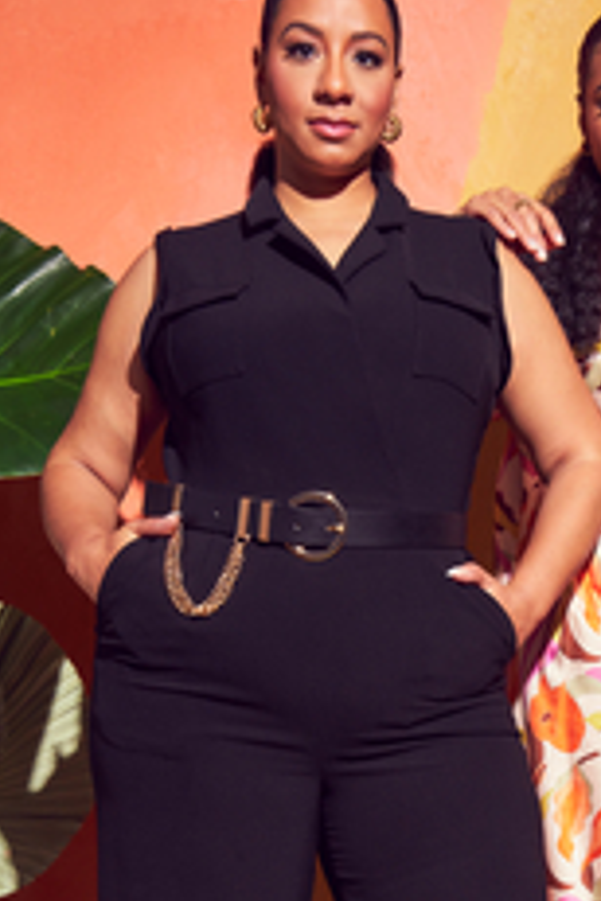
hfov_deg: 17.1
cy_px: 776
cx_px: 531
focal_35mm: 79
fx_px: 1978
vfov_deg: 25.0
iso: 640
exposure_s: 1/160
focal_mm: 38
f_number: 11
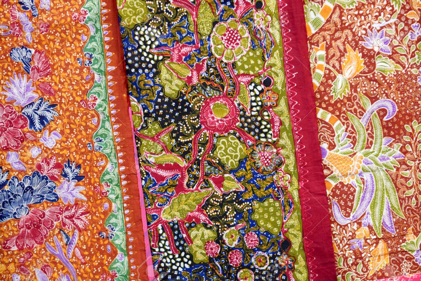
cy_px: 140
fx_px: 2104
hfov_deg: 11.4
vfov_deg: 7.6
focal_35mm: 180
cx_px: 210
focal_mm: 120
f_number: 2.8
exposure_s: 1/80
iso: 800
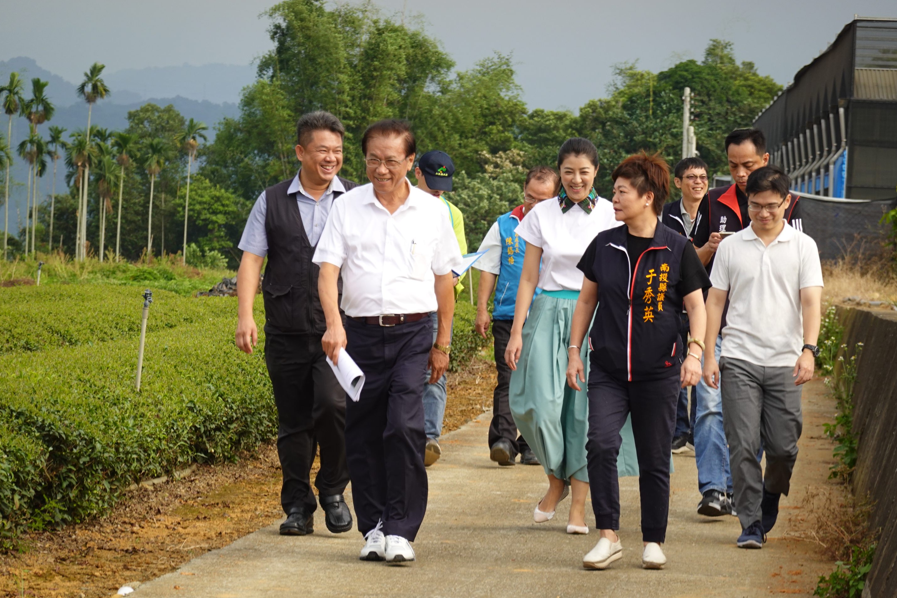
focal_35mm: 167
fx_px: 4161
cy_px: 298
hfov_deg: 12.3
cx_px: 447
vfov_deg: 8.2
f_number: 4.5
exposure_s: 1/200
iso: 125
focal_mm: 60.05
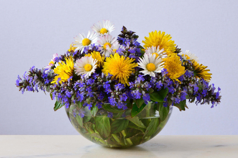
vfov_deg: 9.3
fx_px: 975
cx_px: 117
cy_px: 77
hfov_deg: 13.9
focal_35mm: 148
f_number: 22
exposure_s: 1.3
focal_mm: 85
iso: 100
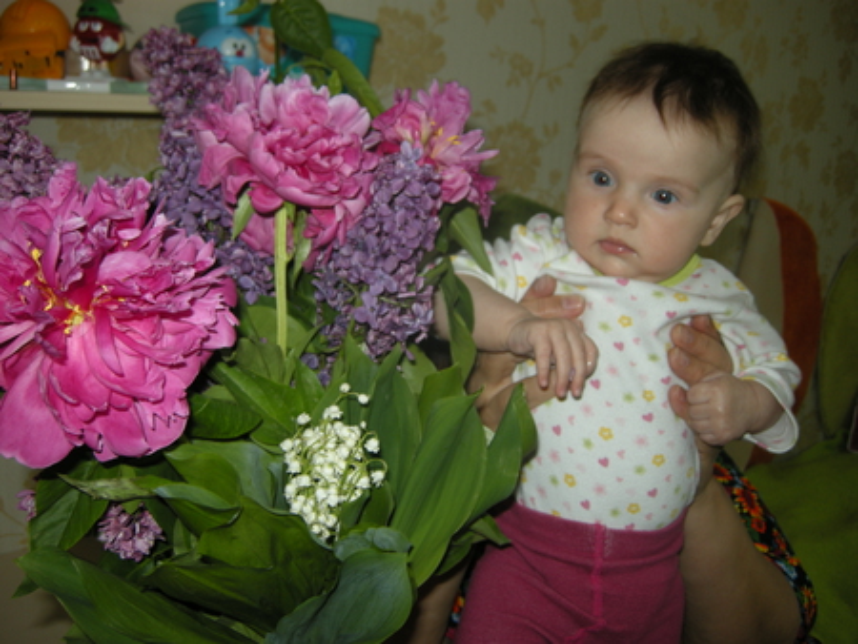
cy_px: 322
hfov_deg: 52.6
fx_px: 868
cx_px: 429
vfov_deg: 40.7
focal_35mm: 35
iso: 64
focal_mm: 7.5
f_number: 2.7
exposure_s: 1/30
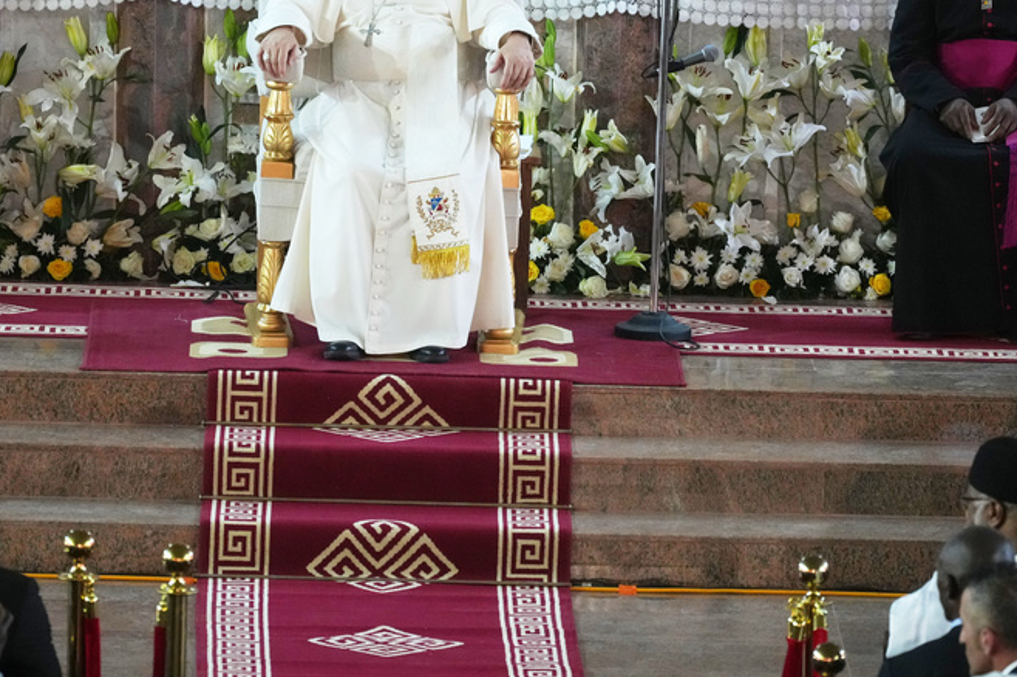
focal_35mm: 448
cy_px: 232
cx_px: 380
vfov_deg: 3.1
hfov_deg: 4.6
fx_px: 12649
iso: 4000
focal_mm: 288
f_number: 5.6
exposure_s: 1/250
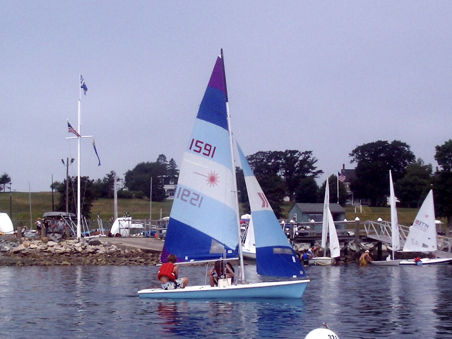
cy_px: 170
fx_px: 457
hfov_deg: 52.6
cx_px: 226
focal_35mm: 35
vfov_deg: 40.7
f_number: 4.3
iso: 50
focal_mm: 5.8
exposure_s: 1/800
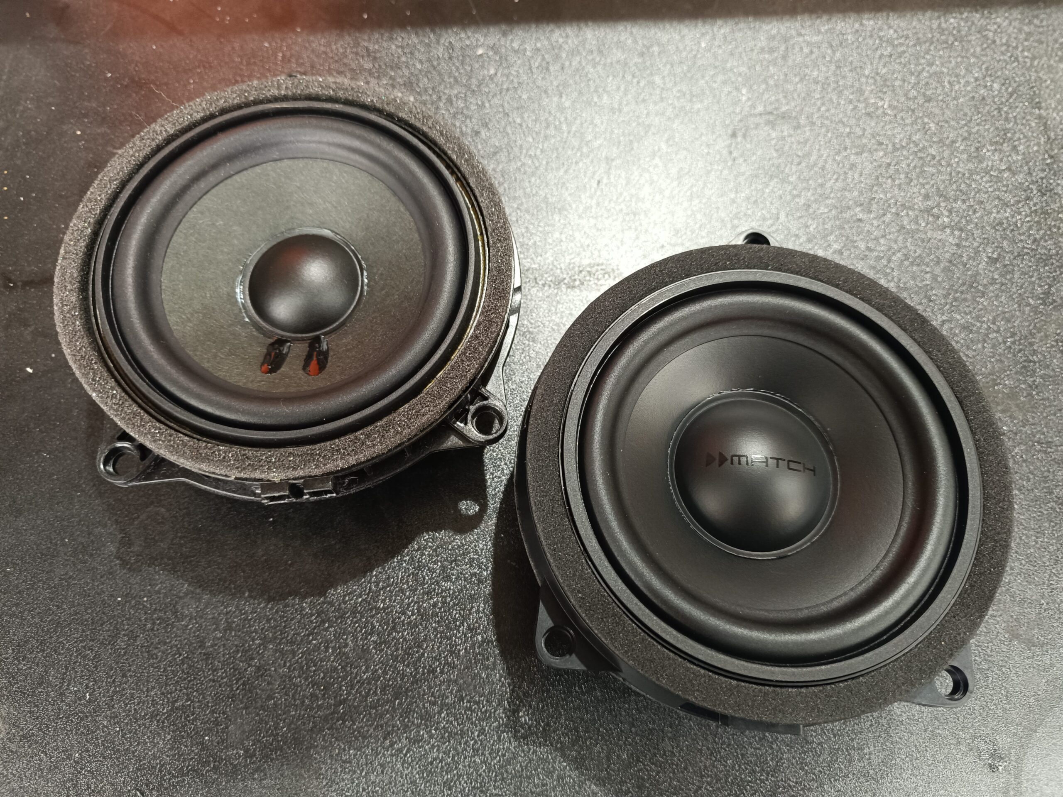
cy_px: 398
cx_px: 532
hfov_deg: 71.6
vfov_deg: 56.8
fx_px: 737
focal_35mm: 24
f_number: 1.88
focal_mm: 5.59
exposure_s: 1/25
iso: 758
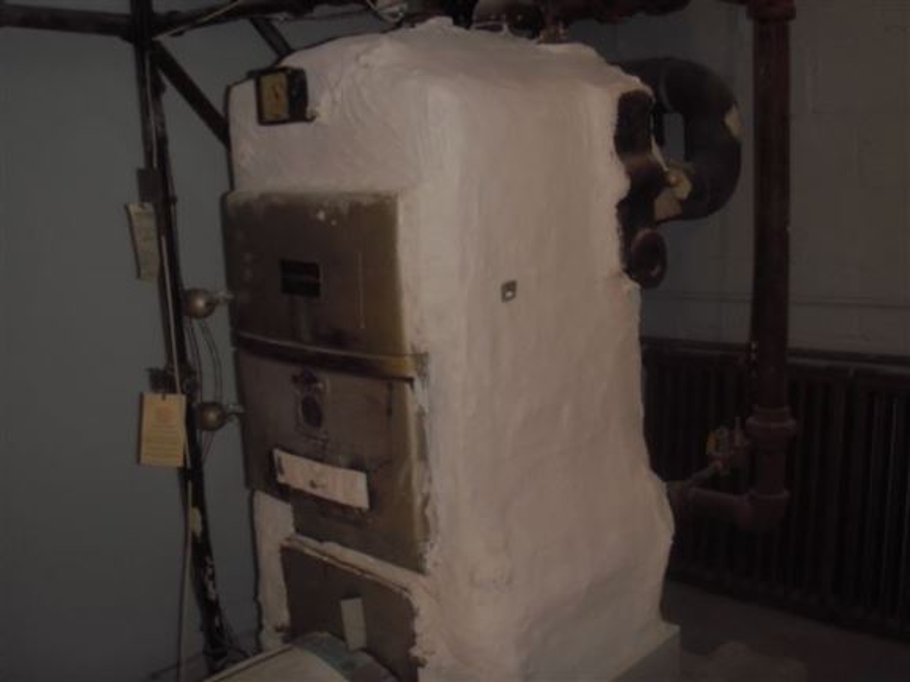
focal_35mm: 38
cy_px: 341
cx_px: 455
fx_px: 999
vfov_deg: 37.7
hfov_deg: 49.0
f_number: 3.5
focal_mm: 6.7
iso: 125
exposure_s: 1/30
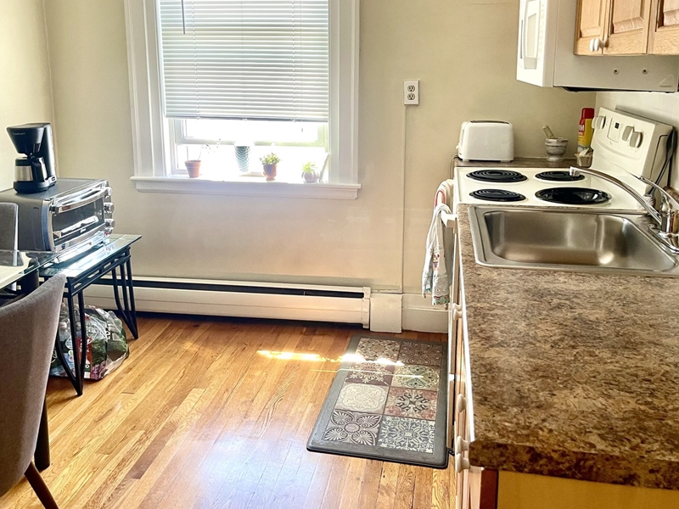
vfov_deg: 43.8
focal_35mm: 32
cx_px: 327
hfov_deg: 56.8
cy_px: 193
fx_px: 628
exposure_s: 1/60
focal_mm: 5.1
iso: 100
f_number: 1.6
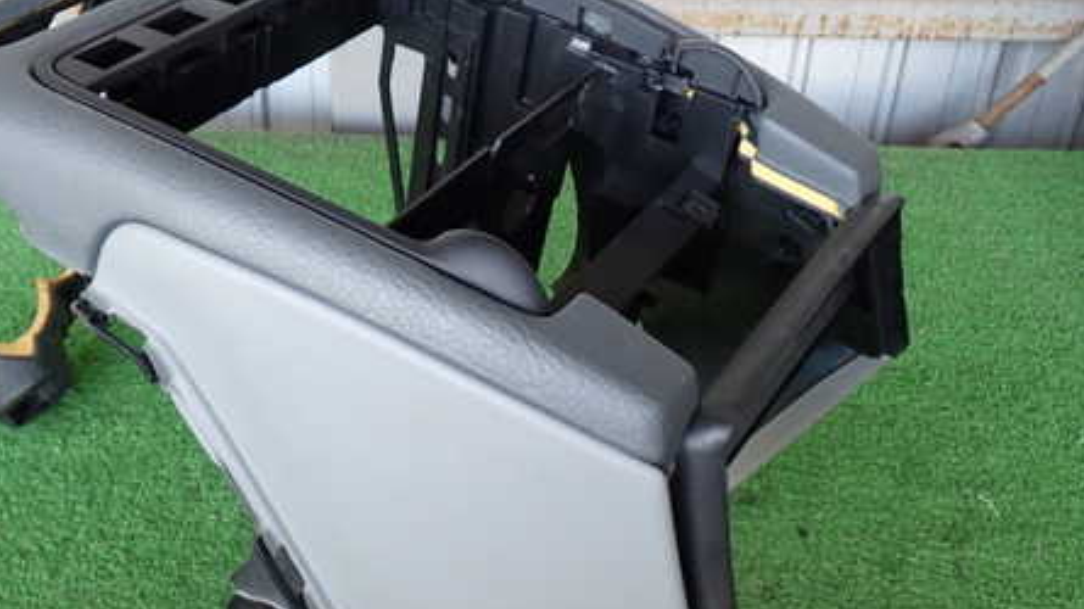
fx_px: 1351
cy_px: 368
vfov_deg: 25.4
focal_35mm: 47
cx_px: 361
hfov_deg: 43.1
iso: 200
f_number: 2.4
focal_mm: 5.79
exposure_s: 1/50
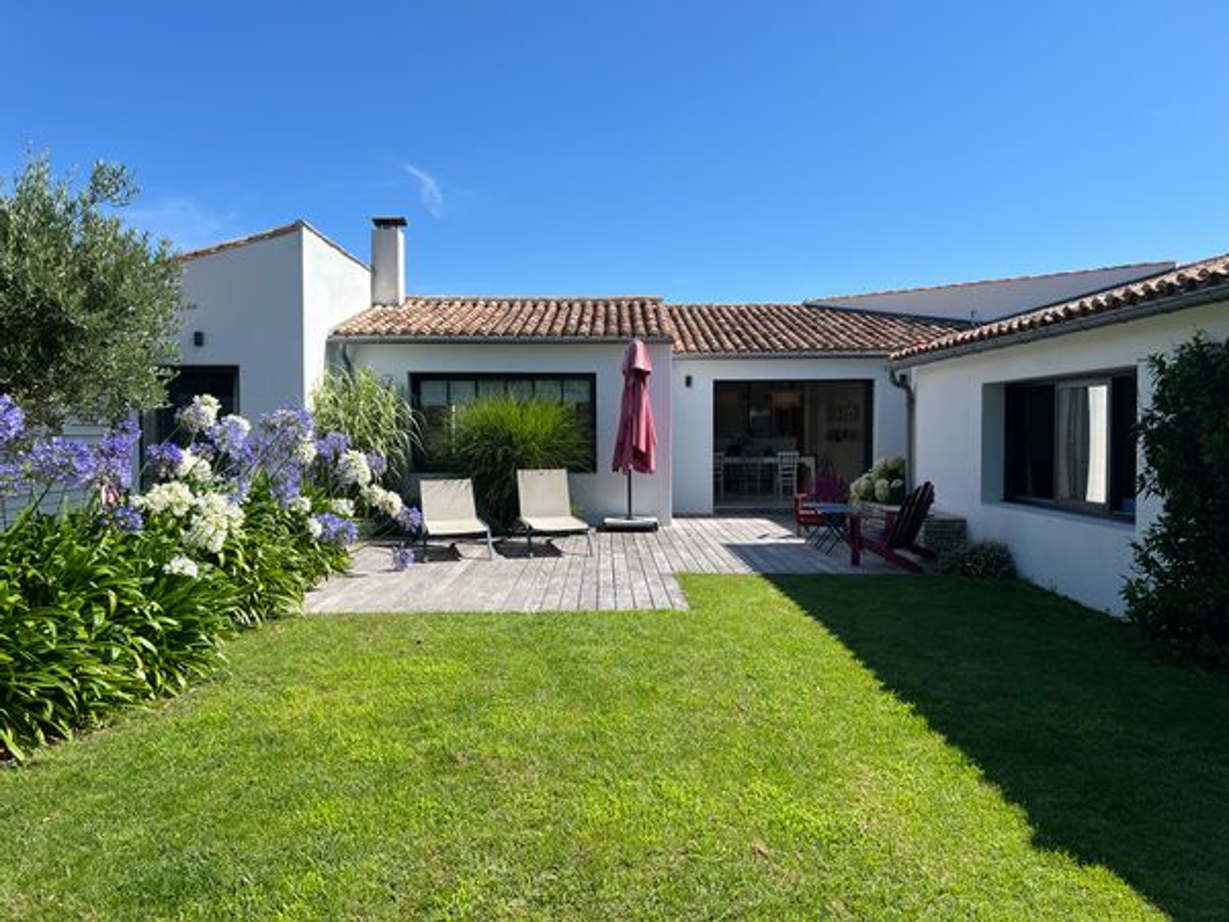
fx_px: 923
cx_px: 614
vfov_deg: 53.1
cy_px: 461
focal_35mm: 26
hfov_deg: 67.3
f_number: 1.5
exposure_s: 1/3356
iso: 50
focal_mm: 5.7
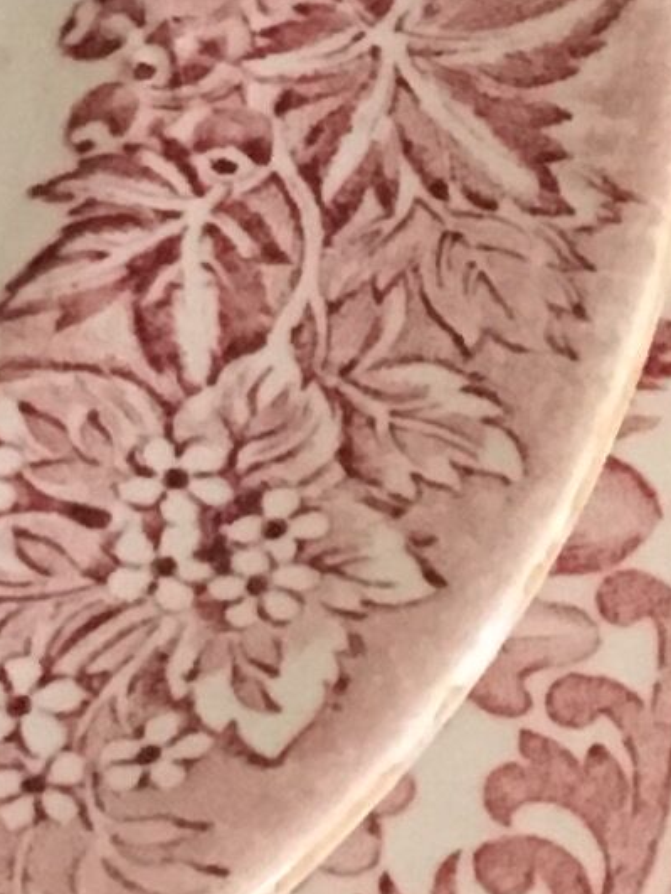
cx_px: -883
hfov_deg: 6.5
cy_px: -1003
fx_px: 5679
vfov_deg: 8.4
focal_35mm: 220
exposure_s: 1/25
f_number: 2.2
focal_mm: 4.15
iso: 200
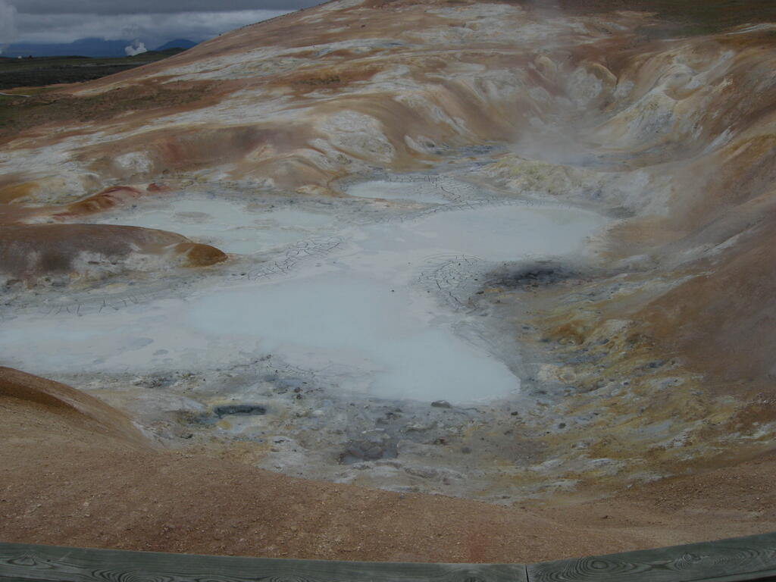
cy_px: 291
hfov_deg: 52.6
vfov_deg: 40.7
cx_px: 388
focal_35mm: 35
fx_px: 785
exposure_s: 1/326
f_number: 6.1
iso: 100
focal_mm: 7.5
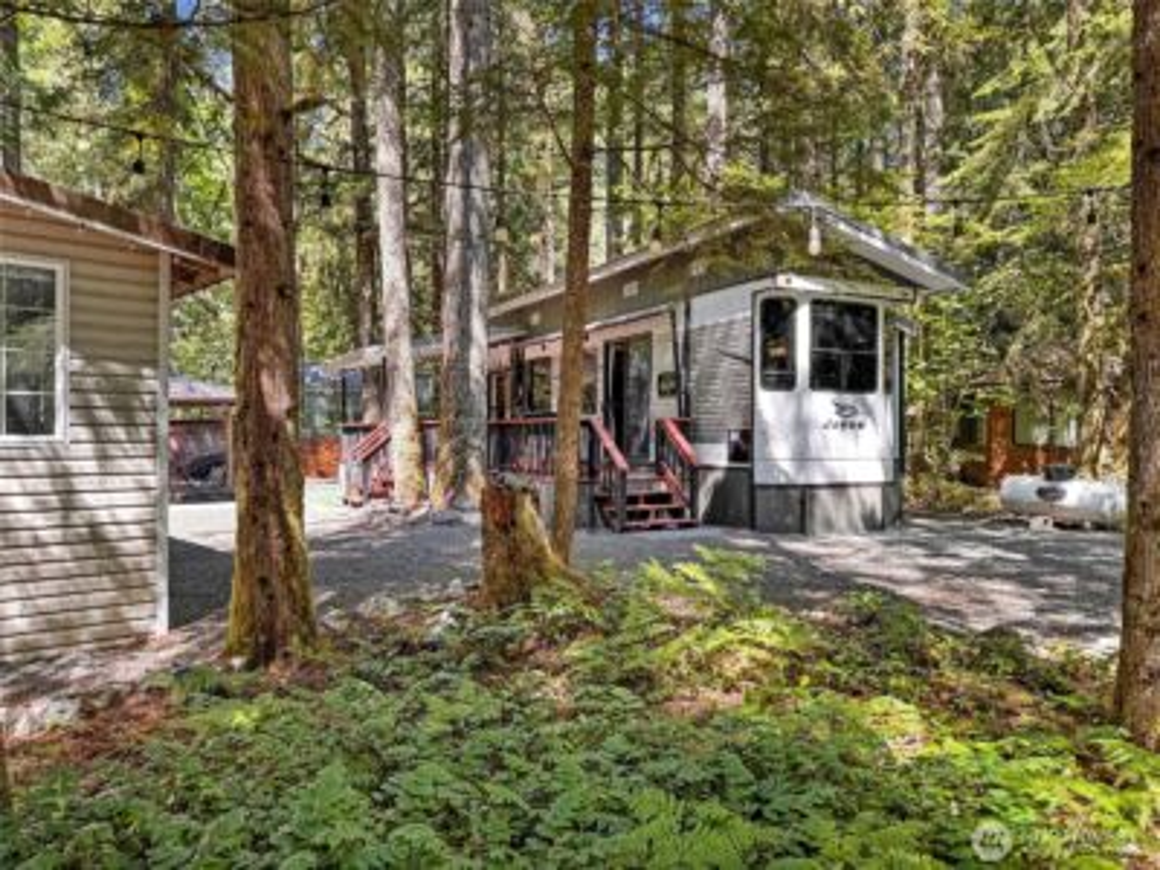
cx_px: 580
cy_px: 435
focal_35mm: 24
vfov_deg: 56.8
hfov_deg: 71.6
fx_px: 804
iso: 64
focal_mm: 6.76
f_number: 1.78
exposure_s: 1/152
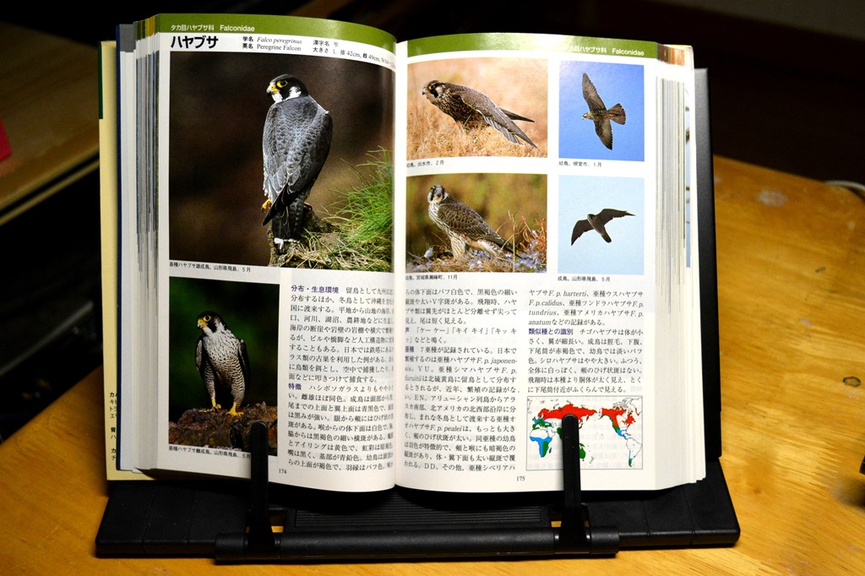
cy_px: 288
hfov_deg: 49.6
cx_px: 432
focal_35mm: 39
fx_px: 937
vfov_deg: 34.2
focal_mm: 26
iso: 1600
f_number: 4.2
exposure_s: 1/500
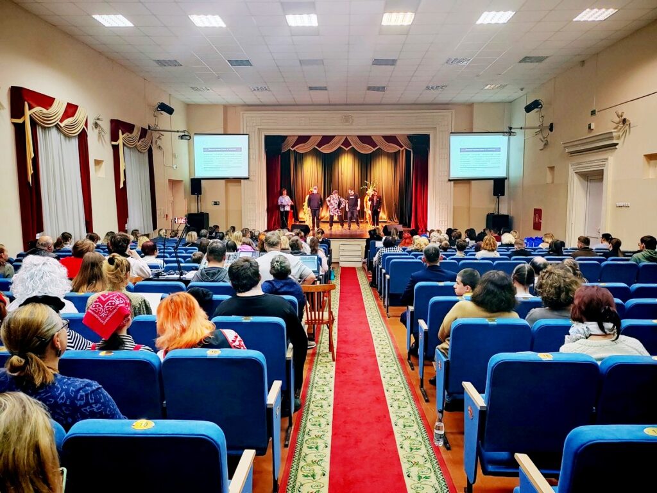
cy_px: 246
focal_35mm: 27
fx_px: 512
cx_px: 328
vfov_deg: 51.4
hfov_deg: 65.3
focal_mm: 5.52
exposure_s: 1/50
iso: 800
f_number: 1.9
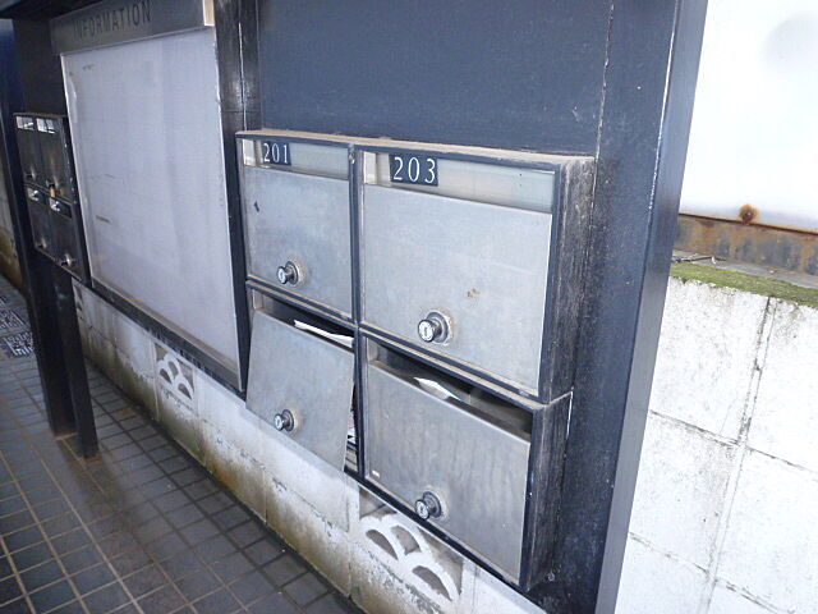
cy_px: 307
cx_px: 409
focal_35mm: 25
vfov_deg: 54.9
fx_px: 591
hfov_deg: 69.4
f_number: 2.8
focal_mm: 4.5
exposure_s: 1/30
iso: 200
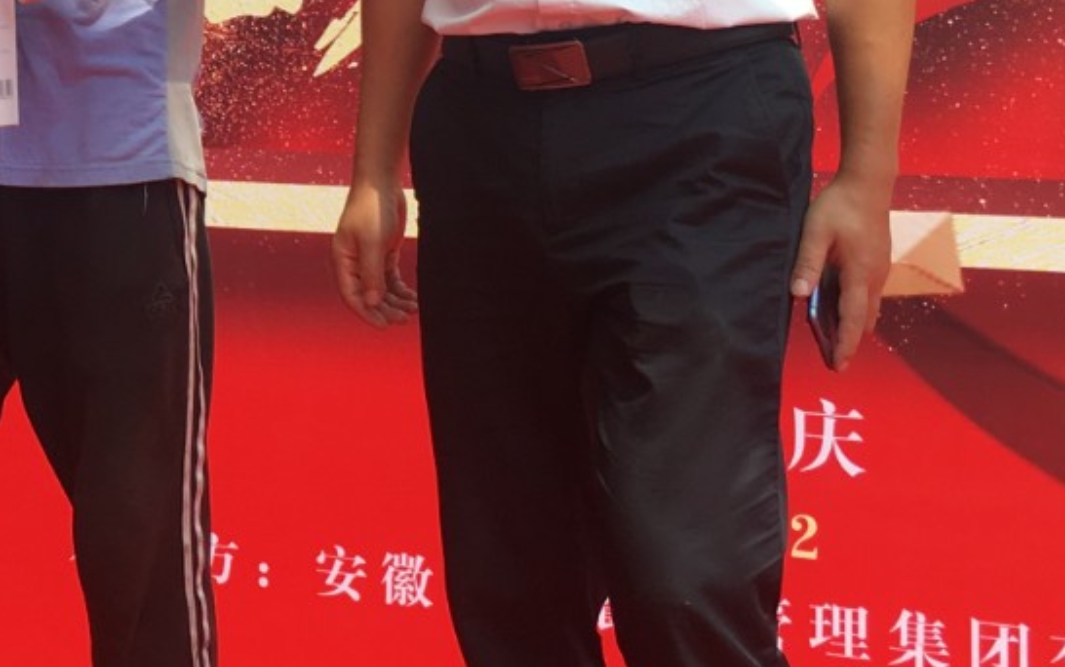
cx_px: -160
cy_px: -80
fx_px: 2614
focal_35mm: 90
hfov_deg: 21.6
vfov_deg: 14.2
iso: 25
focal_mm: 4.15
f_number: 2.2
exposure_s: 1/663
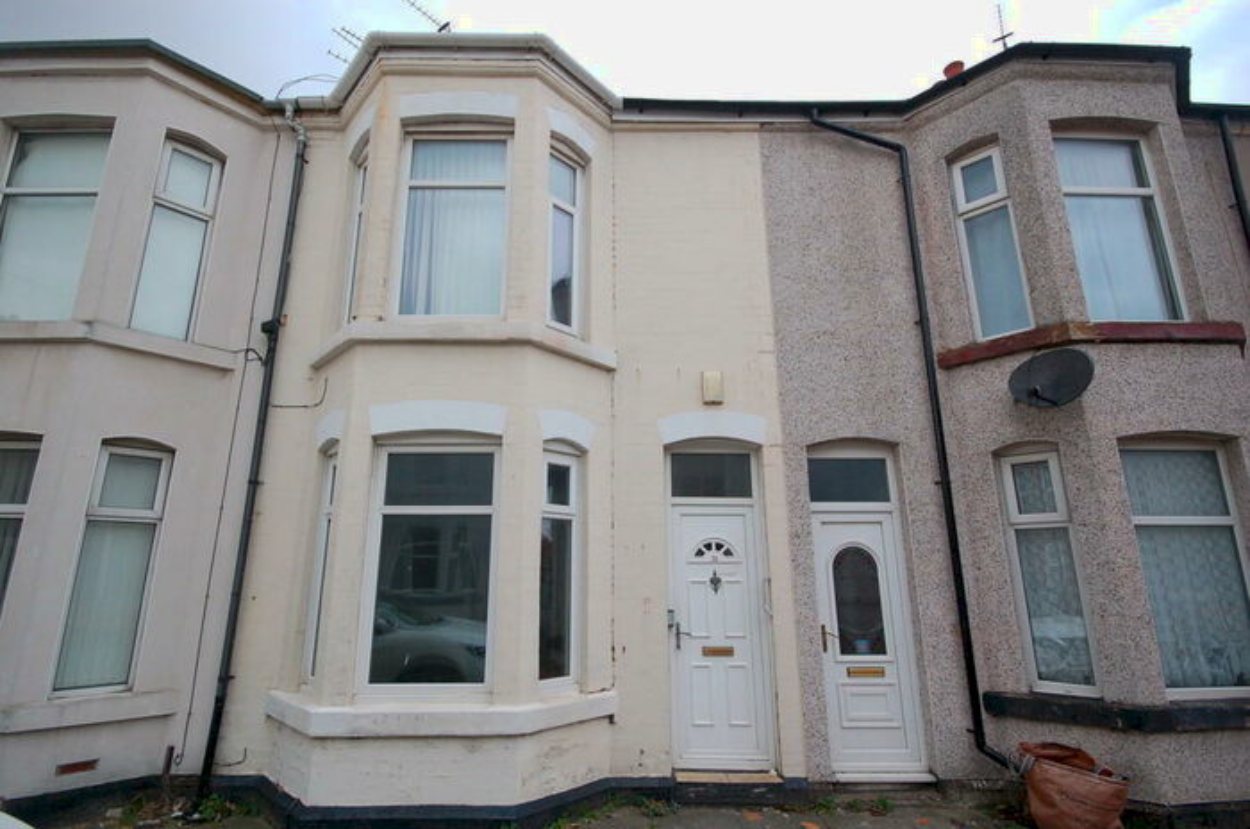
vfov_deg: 69.4
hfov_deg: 92.5
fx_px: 598
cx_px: 625
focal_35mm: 17
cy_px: 414
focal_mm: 11.5
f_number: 7.1
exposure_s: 1/200
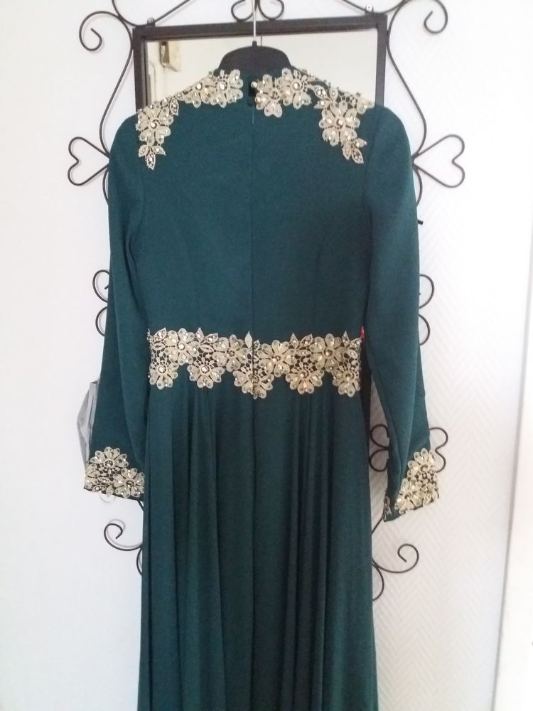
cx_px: 266
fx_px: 575
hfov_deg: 49.7
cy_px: 356
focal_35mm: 28
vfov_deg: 63.4
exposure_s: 1/17
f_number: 1.9
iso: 1000
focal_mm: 3.7
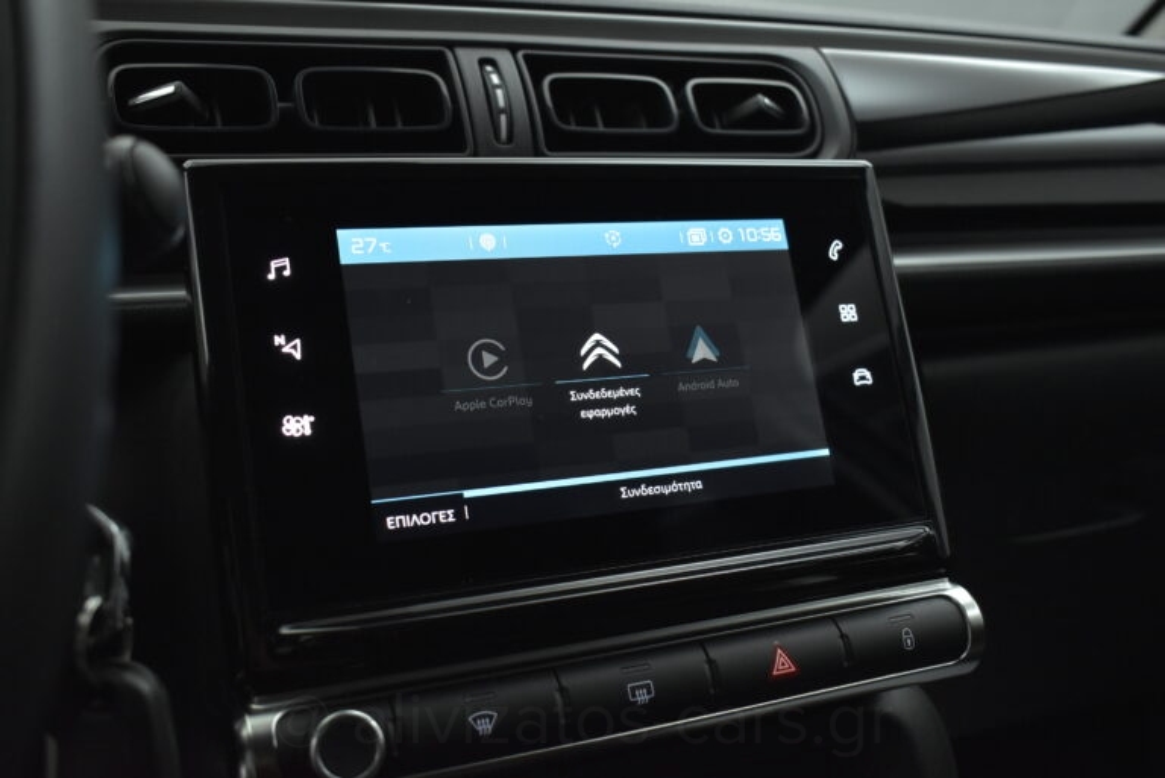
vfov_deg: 35.5
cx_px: 582
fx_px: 1214
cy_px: 389
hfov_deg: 51.3
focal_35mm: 38
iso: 1600
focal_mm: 25
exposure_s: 1/125
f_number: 4
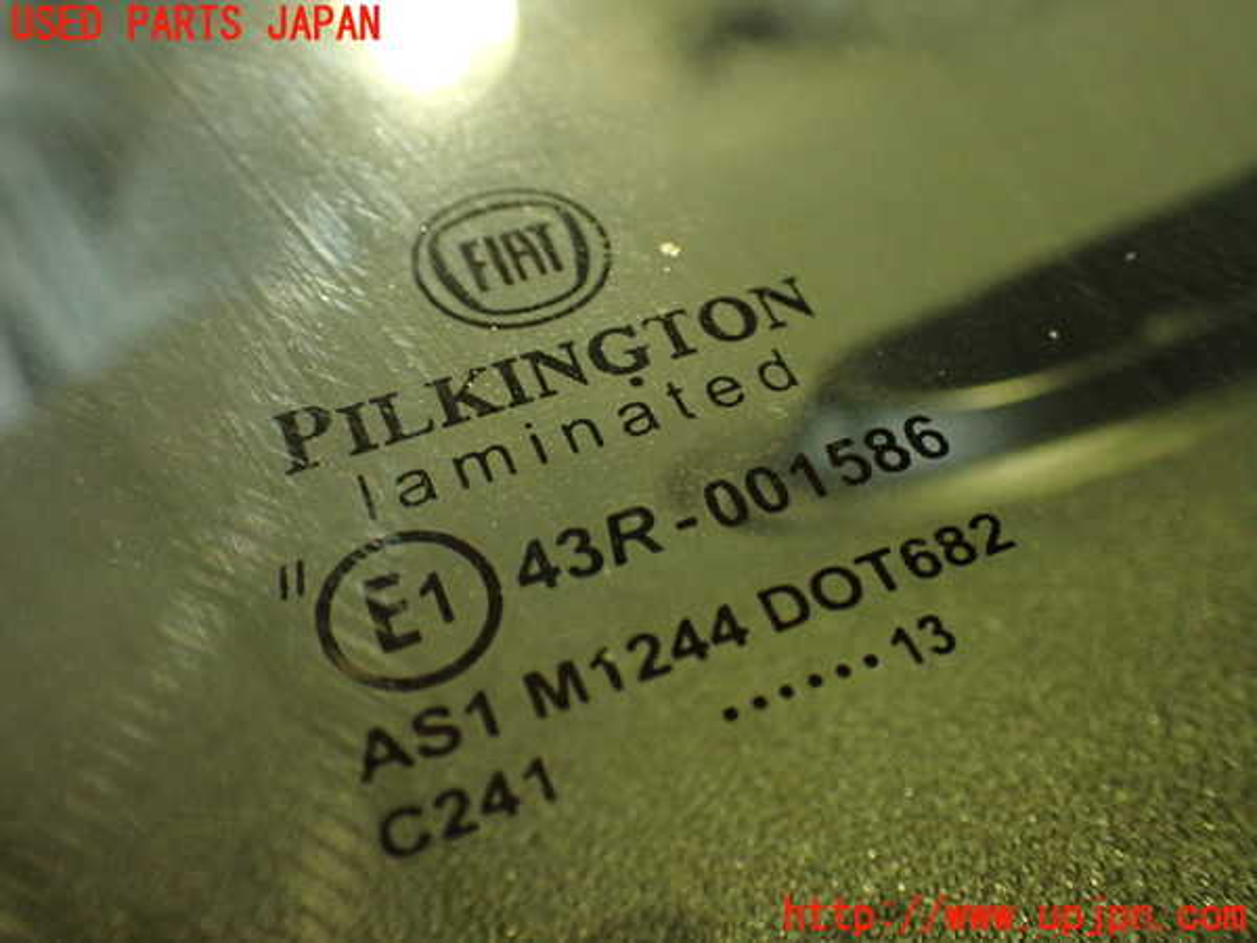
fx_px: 1307
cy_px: 472
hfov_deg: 51.4
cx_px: 628
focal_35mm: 36
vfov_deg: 39.7
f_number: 2.5
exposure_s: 1/40
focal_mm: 6.37
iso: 500
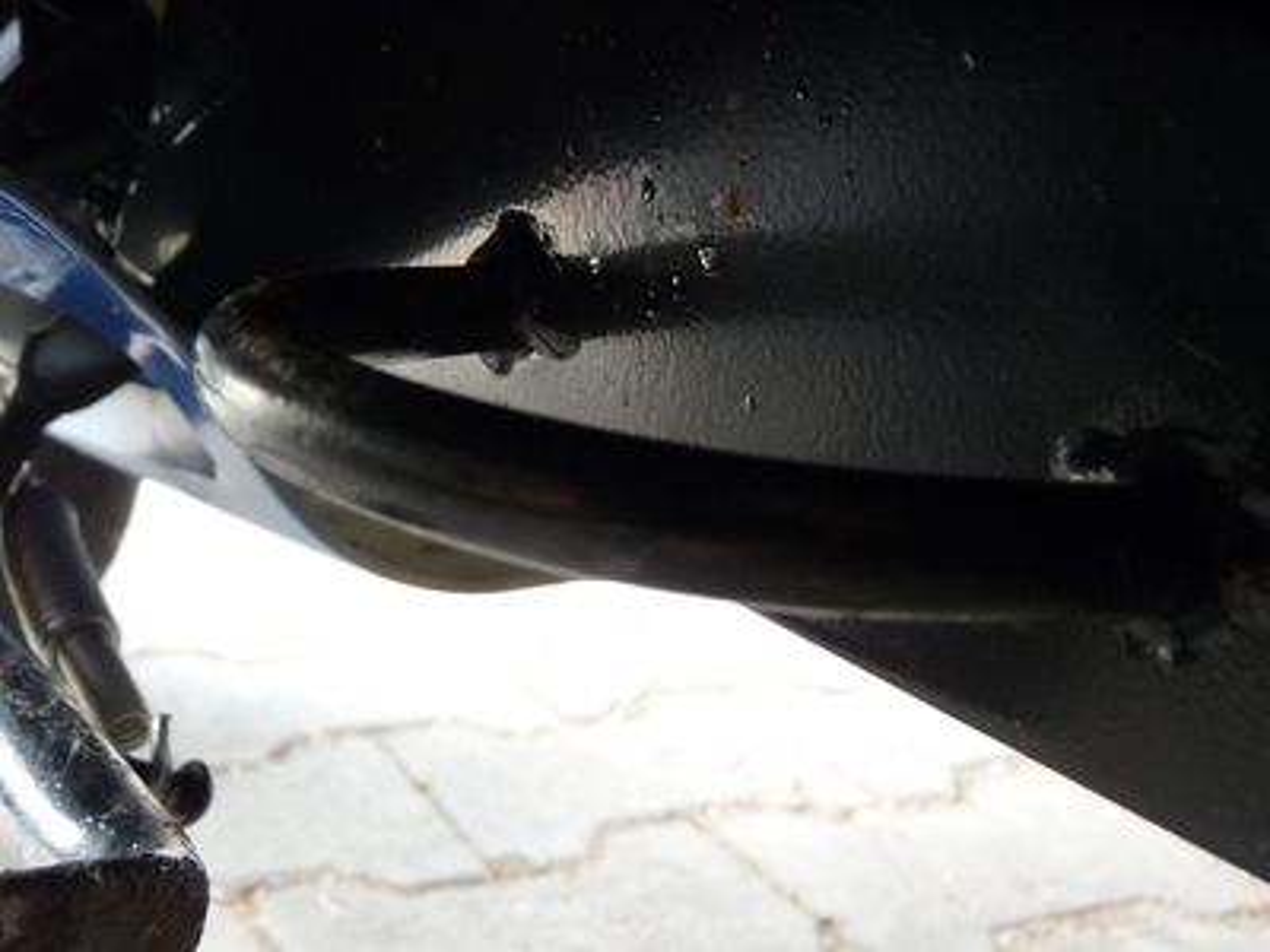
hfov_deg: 45.8
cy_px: 476
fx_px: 1504
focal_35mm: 41
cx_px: 635
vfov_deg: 35.1
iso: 200
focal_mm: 5
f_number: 2.8
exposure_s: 1/30
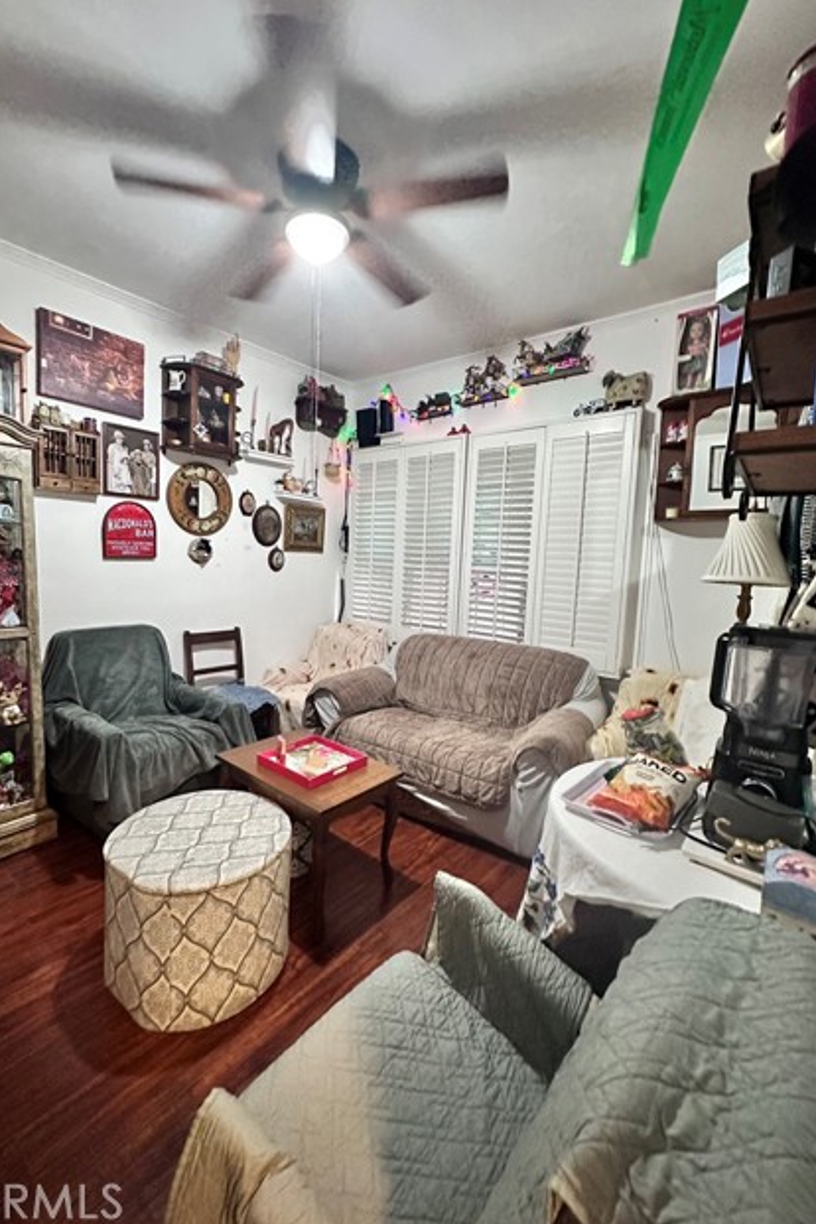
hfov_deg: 77.2
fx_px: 510
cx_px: 376
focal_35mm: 15
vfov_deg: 100.4
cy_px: 599
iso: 1250
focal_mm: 2.22
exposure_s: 1/60
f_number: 2.2
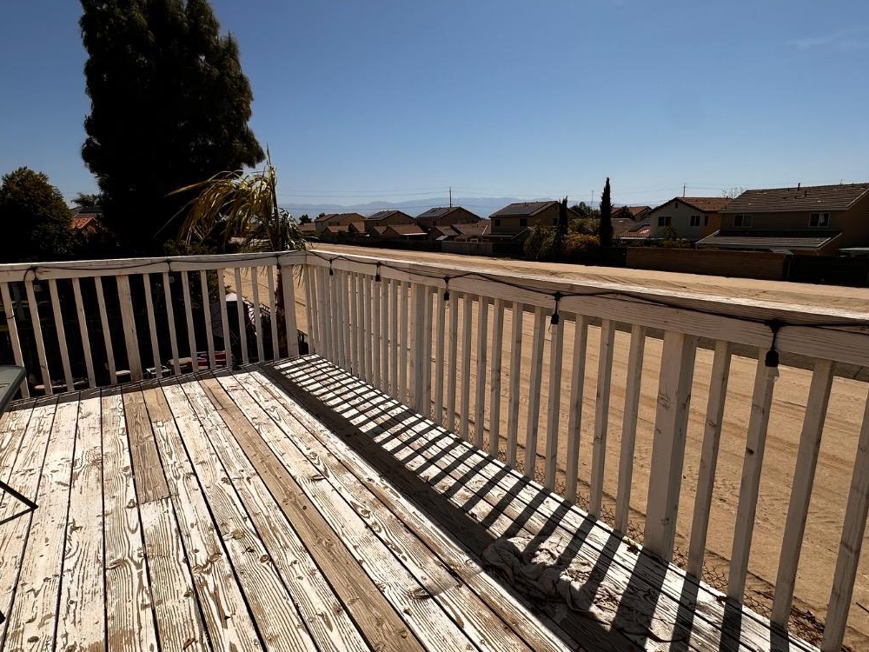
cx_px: 448
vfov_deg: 63.4
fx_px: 527
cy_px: 346
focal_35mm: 21
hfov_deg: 79.0
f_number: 2.2
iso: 50
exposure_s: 1/4831
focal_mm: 2.22
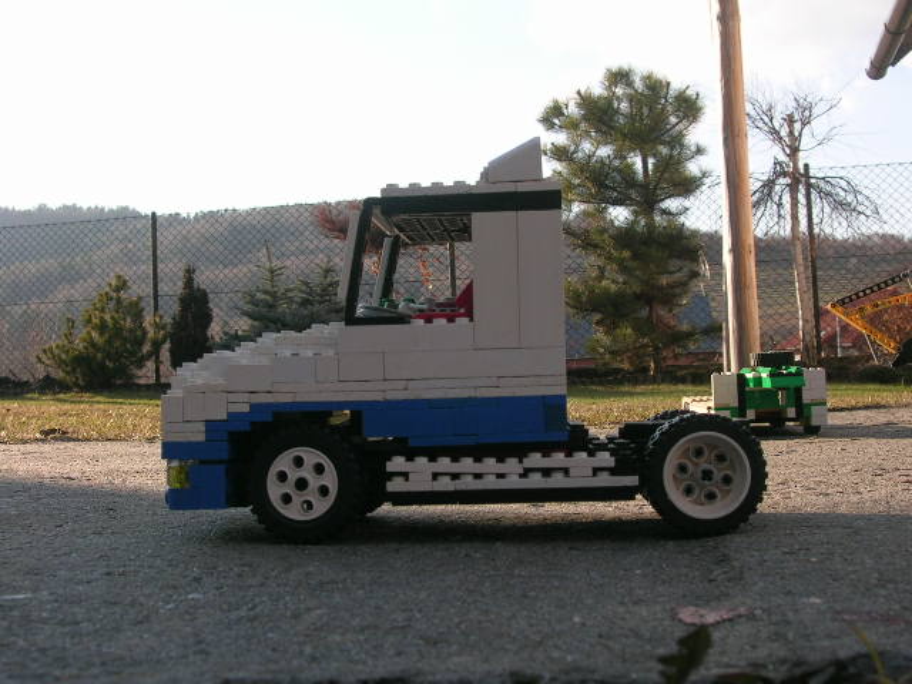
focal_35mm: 57
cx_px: 456
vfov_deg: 25.7
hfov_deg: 33.8
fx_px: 1502
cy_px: 342
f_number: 5.7
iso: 50
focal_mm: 8.6
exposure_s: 1/162
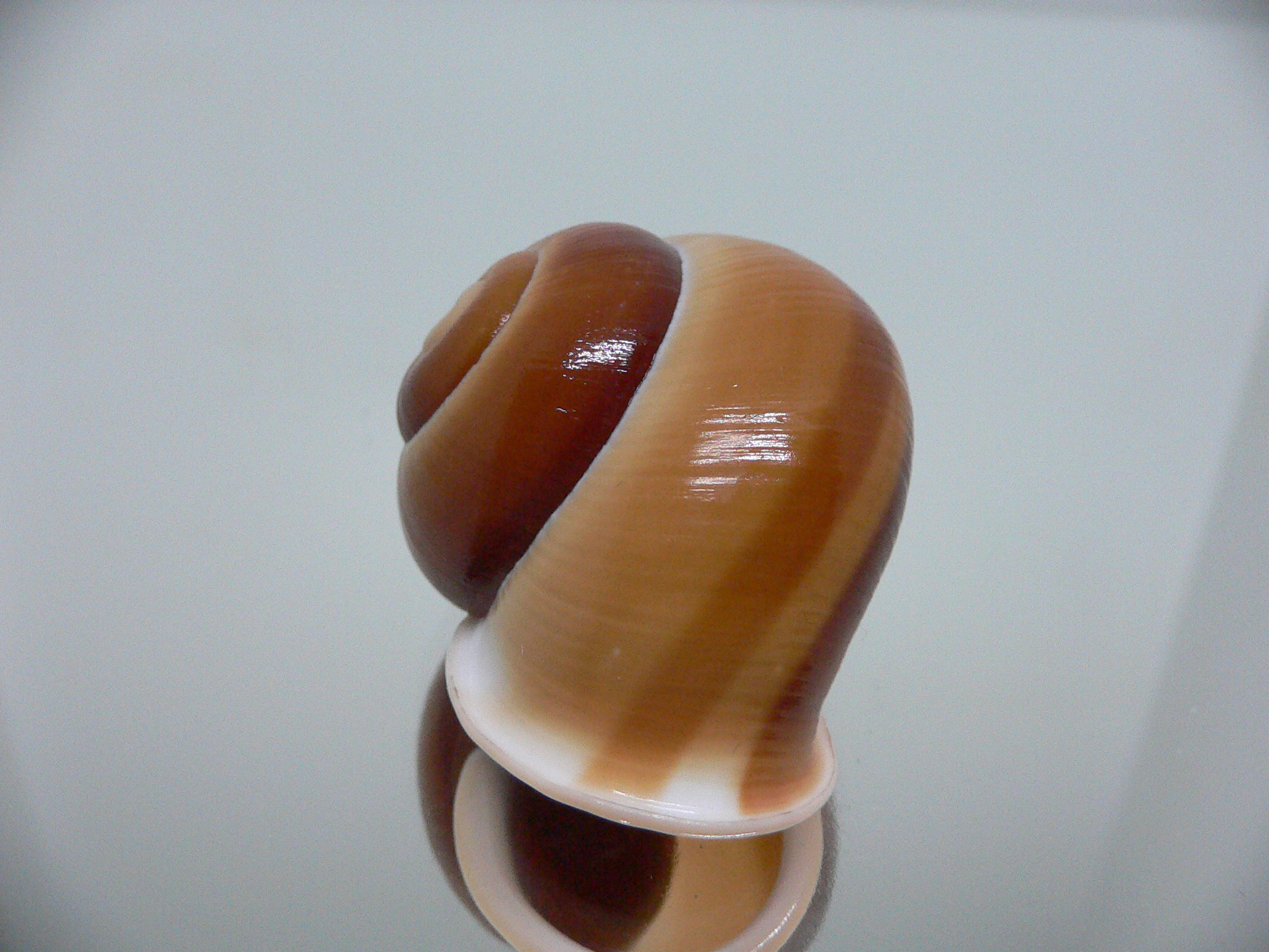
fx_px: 1283
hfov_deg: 52.6
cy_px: 476
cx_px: 634
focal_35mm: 35
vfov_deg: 40.7
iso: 200
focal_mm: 4.6
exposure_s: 1/50
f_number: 2.8
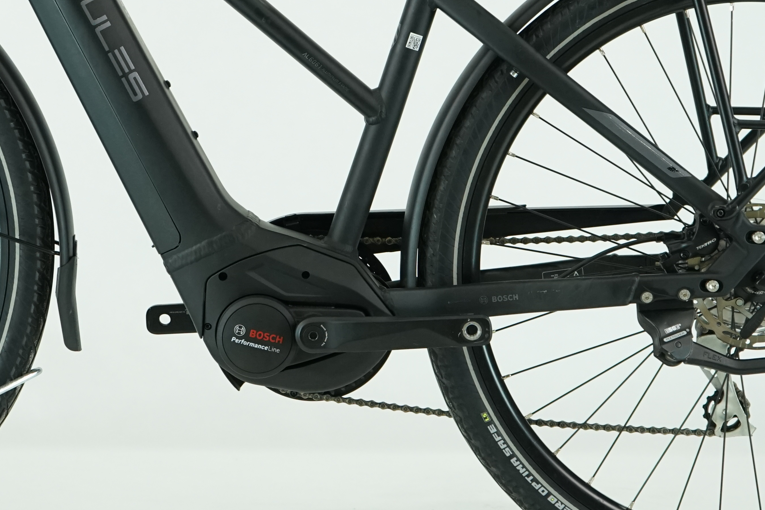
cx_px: 251
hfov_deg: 17.9
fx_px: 2422
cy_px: 55
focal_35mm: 114
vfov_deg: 11.9
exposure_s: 1/200
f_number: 5
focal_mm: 51
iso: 1250
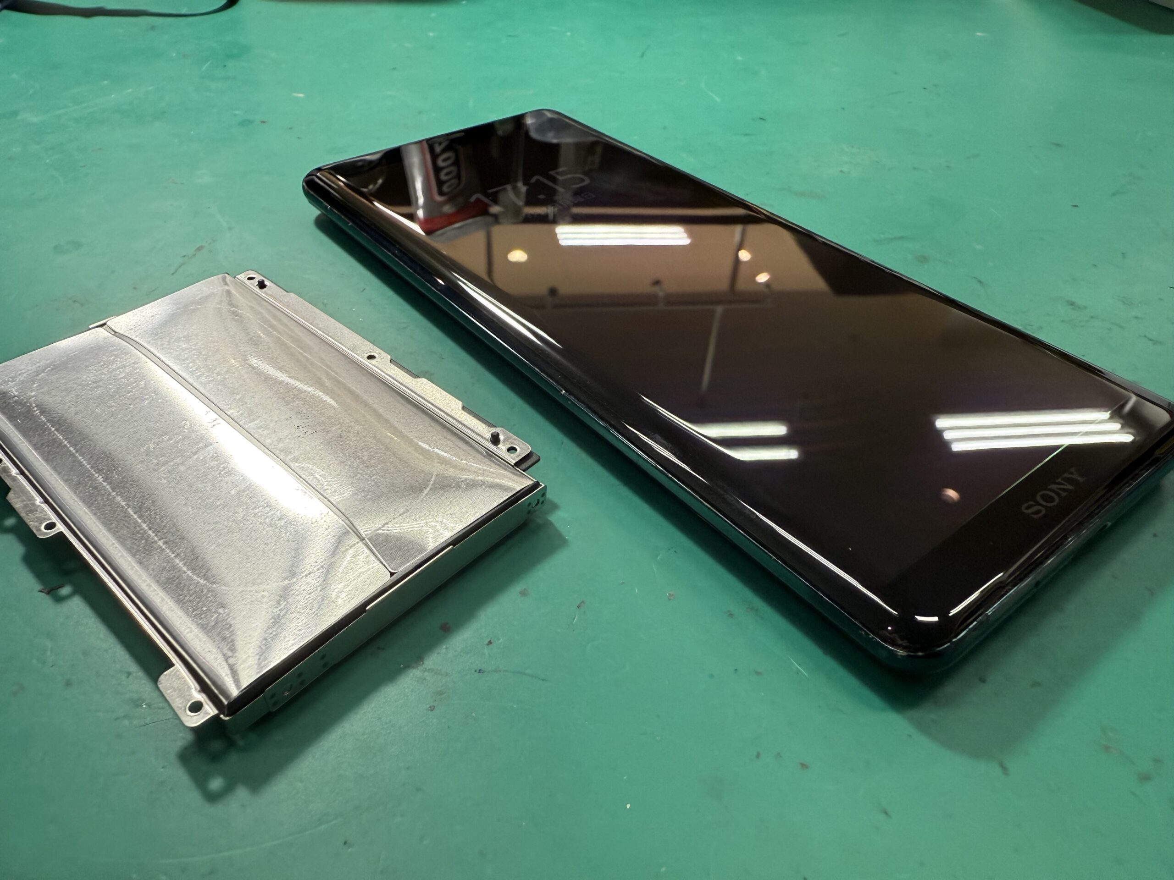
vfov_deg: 56.8
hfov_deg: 71.6
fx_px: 814
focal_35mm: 24
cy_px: 440
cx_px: 587
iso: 160
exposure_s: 1/120
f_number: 2.2
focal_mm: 2.22
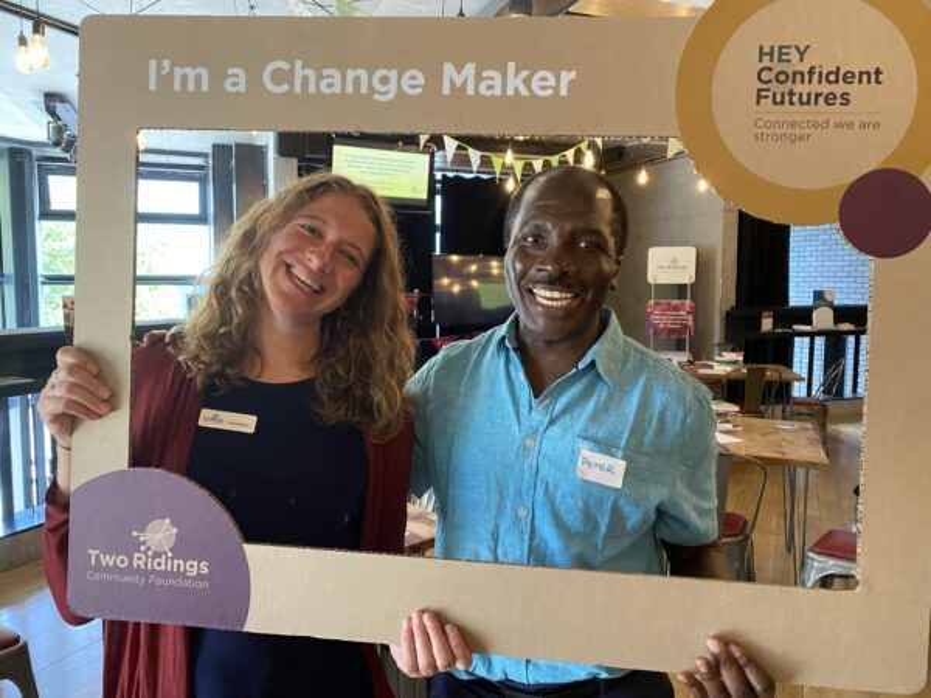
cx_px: 466
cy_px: 349
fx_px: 699
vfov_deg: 53.1
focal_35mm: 26
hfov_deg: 67.3
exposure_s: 1/50
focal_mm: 4.25
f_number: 1.8
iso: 500
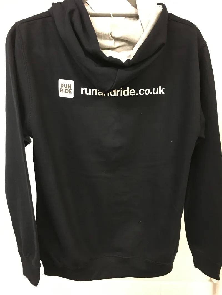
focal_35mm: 29
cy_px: 148
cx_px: 111
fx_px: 248
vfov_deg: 61.6
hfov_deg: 48.2
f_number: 2.2
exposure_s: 1/17
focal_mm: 4.15
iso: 250
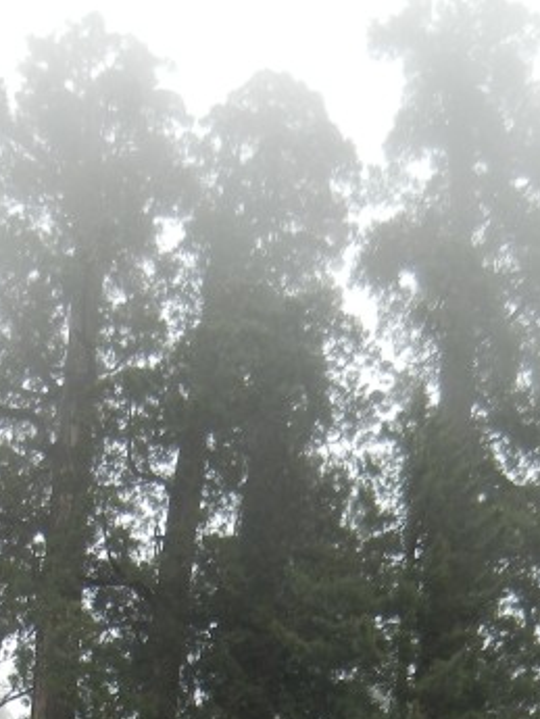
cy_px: 1011
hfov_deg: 16.6
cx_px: 248
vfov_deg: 19.7
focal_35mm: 89
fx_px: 1850
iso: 160
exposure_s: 1/220
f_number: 3.5
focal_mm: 5.4
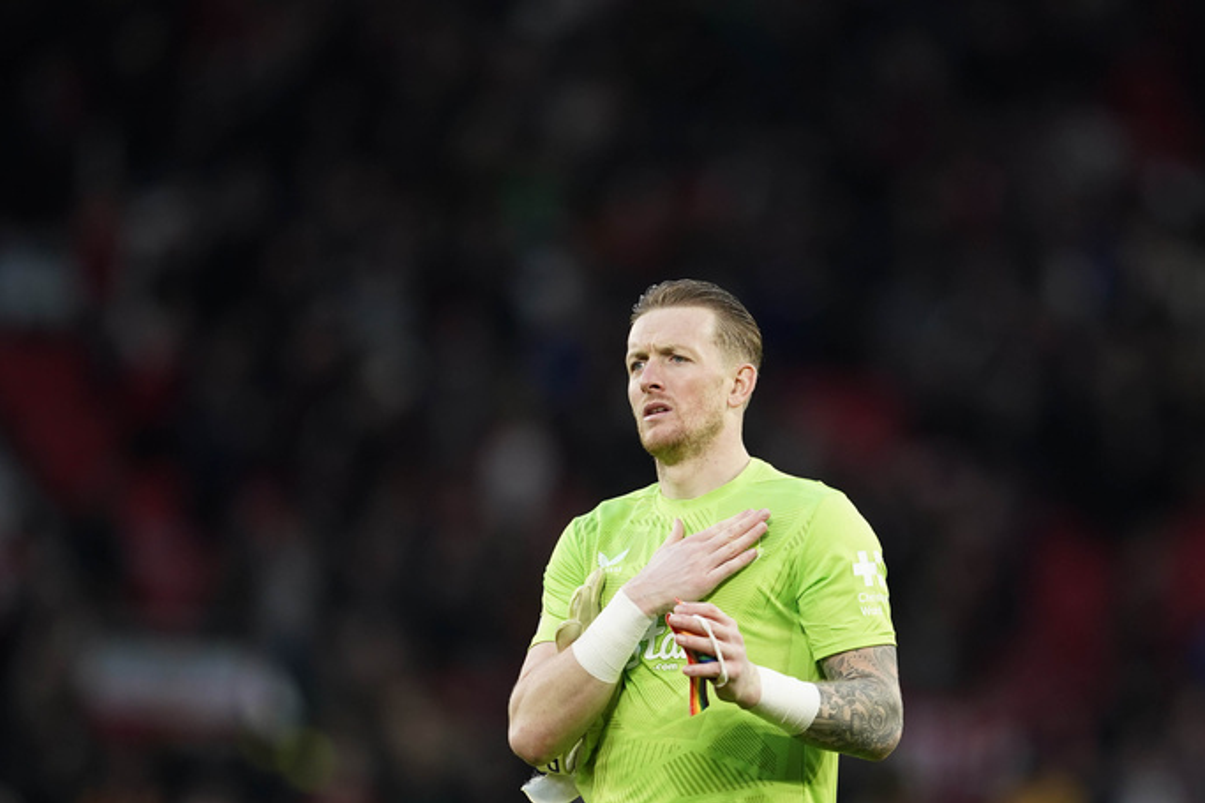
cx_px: 746
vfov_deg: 2.3
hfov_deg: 3.4
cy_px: 490
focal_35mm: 600
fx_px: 20077
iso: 1250
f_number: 2.8
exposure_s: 1/1000
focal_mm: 400
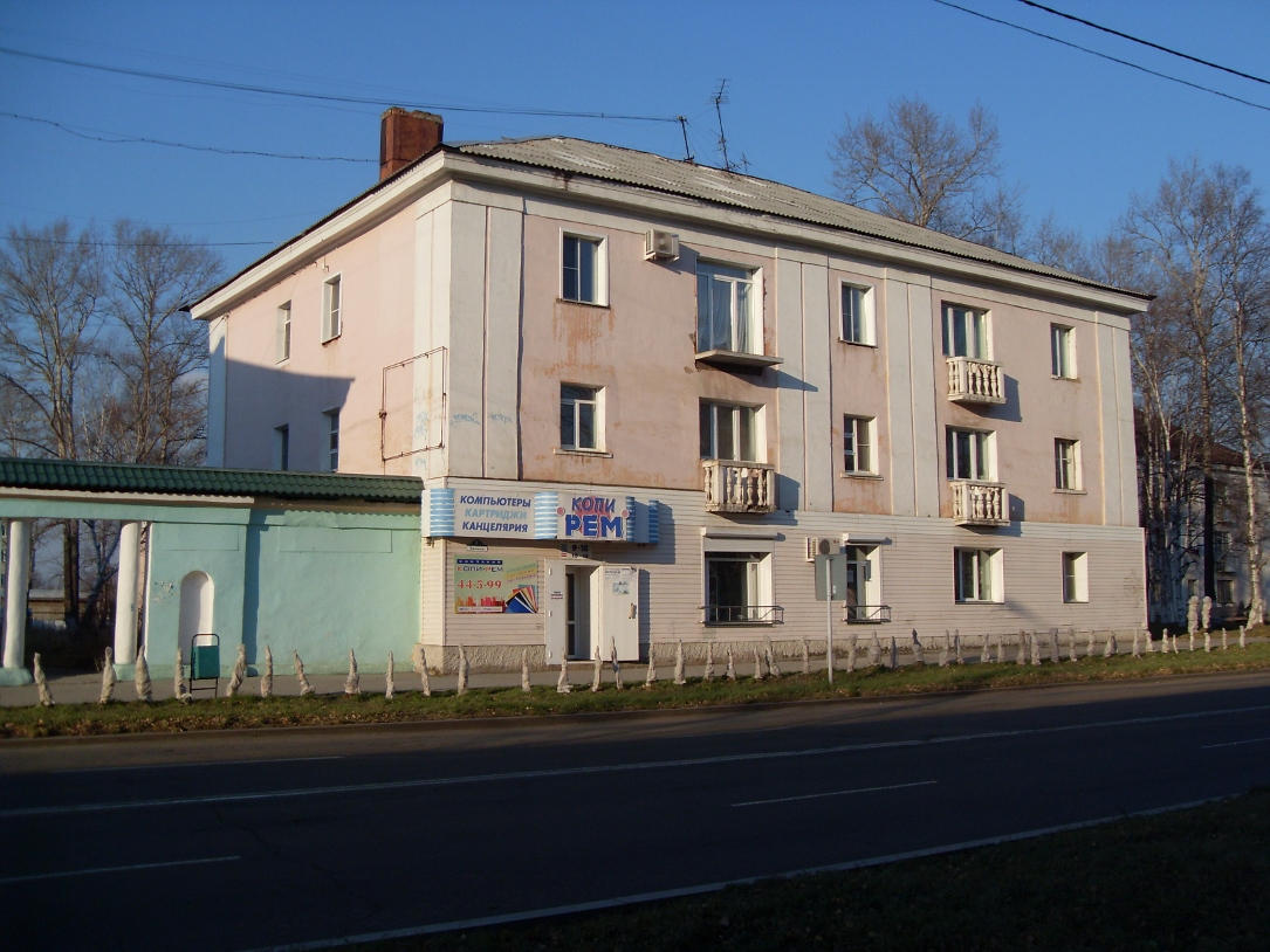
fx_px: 1358
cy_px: 476
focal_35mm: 37
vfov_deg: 38.7
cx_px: 635
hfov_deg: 50.1
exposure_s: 1/250
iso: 80
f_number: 7
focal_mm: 6.3
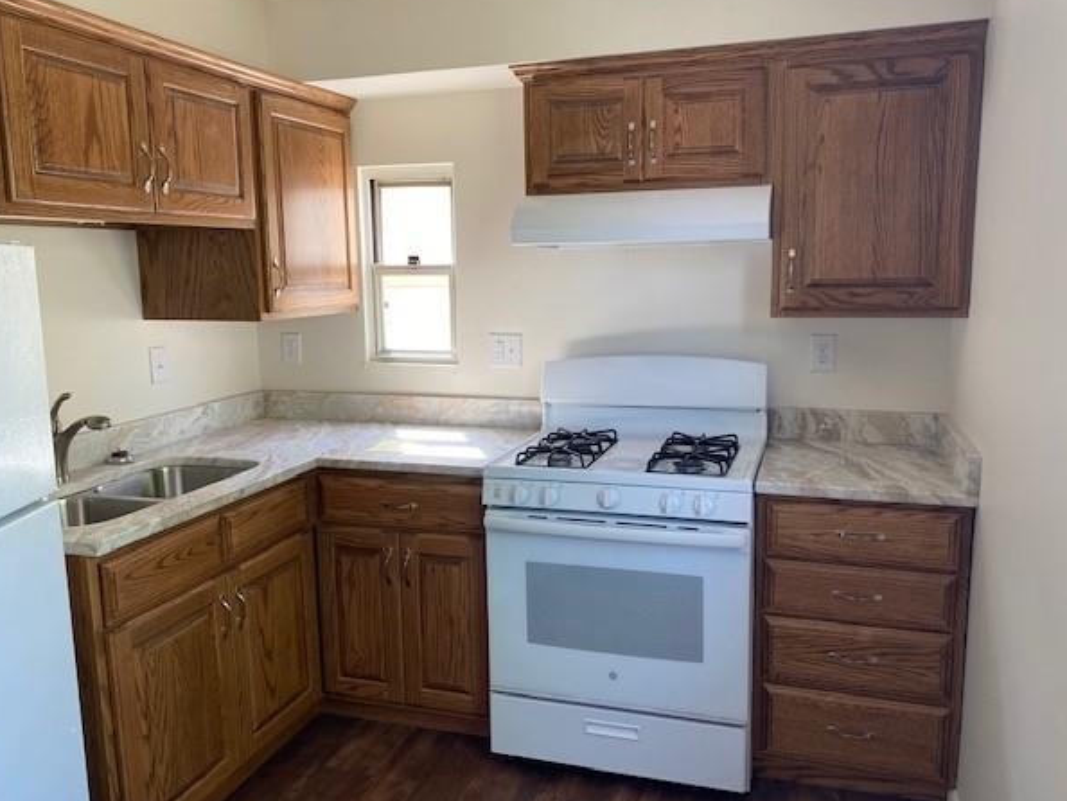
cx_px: 551
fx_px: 863
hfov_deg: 63.4
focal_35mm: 28
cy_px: 404
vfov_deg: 49.8
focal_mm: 4.25
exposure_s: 1/122
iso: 100
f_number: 1.8
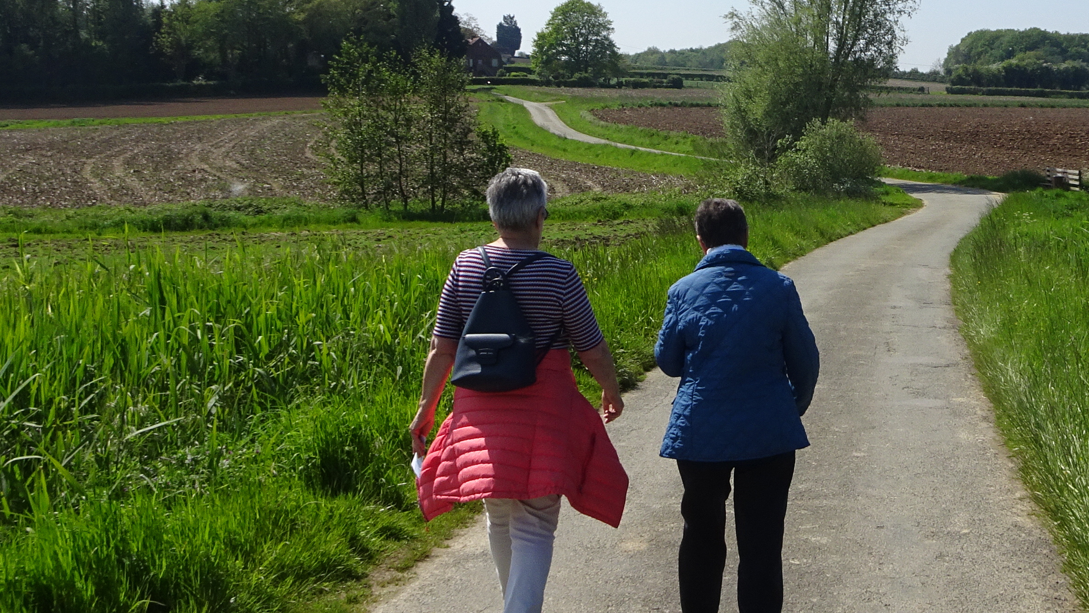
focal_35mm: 54
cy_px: 98
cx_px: 836
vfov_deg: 21.9
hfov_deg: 37.4
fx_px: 1559
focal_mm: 4.1
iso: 80
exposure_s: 1/1250
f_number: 3.5
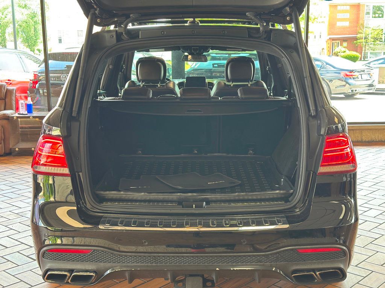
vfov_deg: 30.3
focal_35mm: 48
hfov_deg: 39.7
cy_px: 144
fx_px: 534
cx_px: 192
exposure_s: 1/60
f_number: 1.78
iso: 125
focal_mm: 6.86
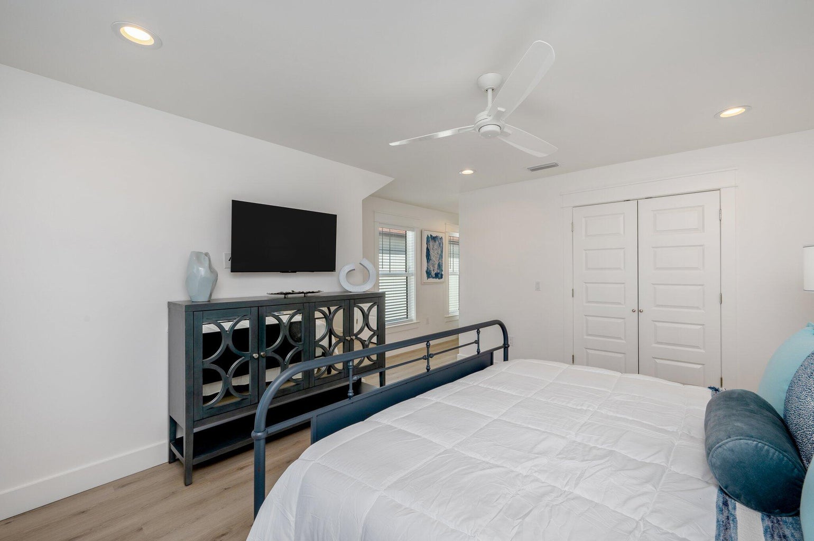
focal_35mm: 15
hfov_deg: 100.4
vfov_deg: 77.2
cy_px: 270
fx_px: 339
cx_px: 407
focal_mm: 15
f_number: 9
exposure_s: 1/30
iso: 125
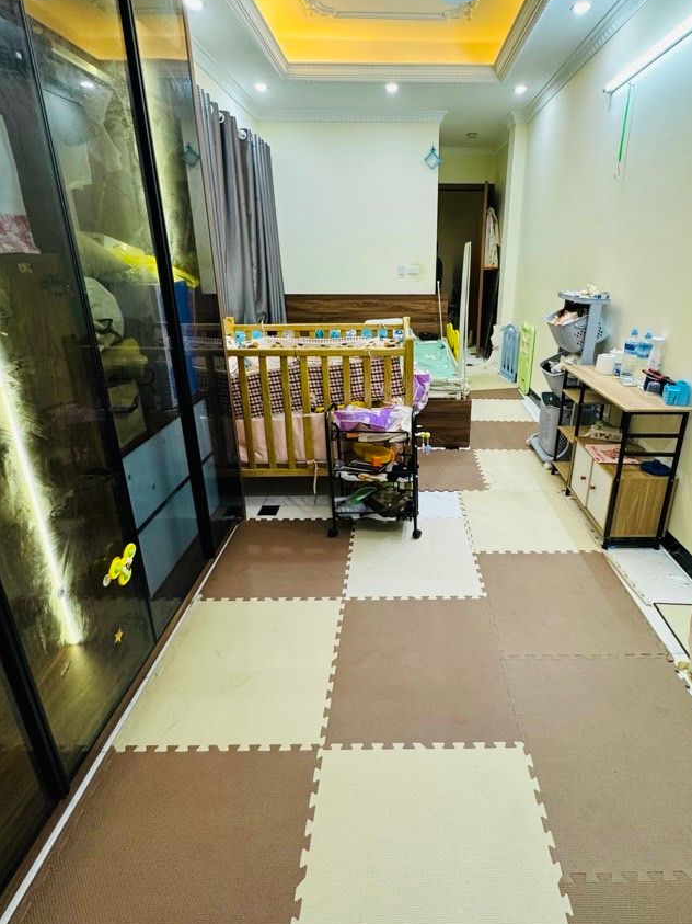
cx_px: 402
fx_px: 453
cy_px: 404
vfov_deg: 90.6
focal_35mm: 17
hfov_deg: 74.2
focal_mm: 2.22
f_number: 2.2
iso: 200
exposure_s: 1/50
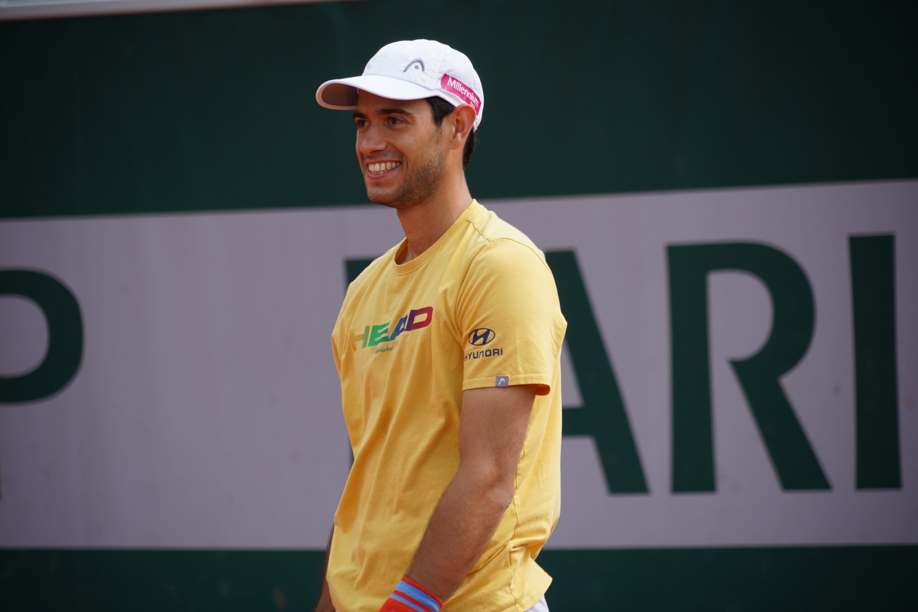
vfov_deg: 5.7
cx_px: 459
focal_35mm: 240
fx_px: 6120
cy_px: 306
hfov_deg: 8.6
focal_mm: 240
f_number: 6.3
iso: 500
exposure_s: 1/800
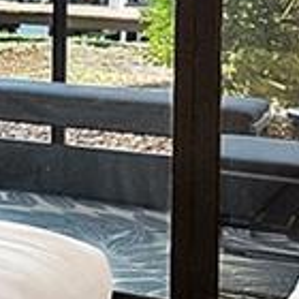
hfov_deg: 8.5
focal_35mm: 156
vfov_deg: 10.9
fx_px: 1524
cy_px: -90
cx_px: -722
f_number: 4
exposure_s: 1/60
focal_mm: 16
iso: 1600
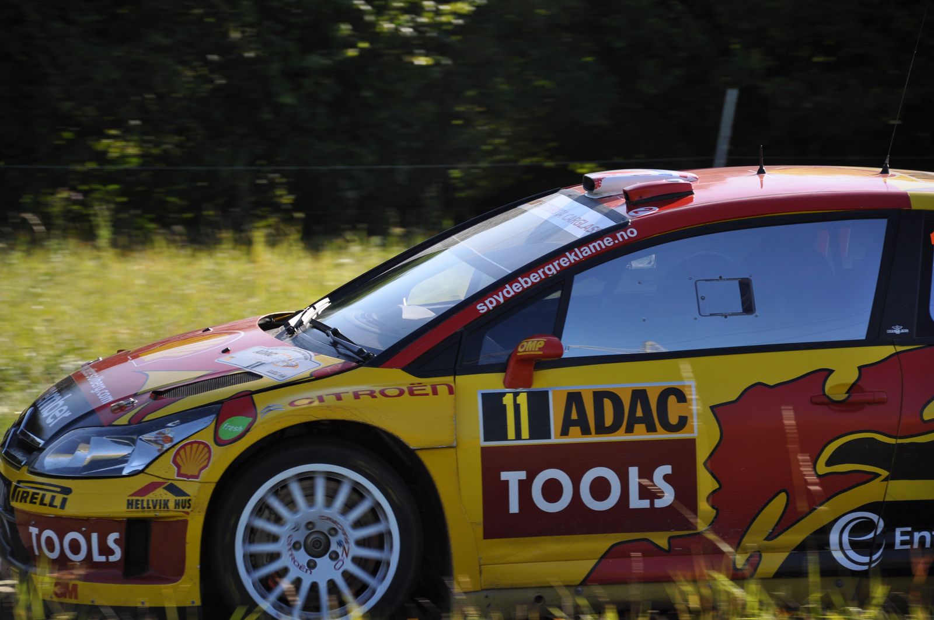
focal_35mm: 158
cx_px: 467
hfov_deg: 13.1
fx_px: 4080
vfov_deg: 8.7
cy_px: 310
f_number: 5.6
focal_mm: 105
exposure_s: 1/500
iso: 200
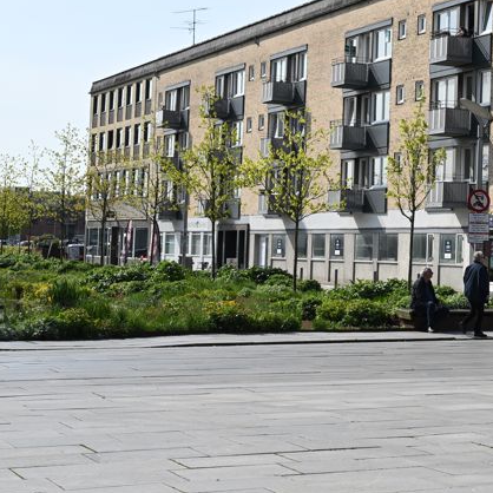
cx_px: 594
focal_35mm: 91
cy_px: 151
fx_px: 1466
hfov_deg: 18.1
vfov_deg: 19.0
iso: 100
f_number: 3.5
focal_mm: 35
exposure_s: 1/2000
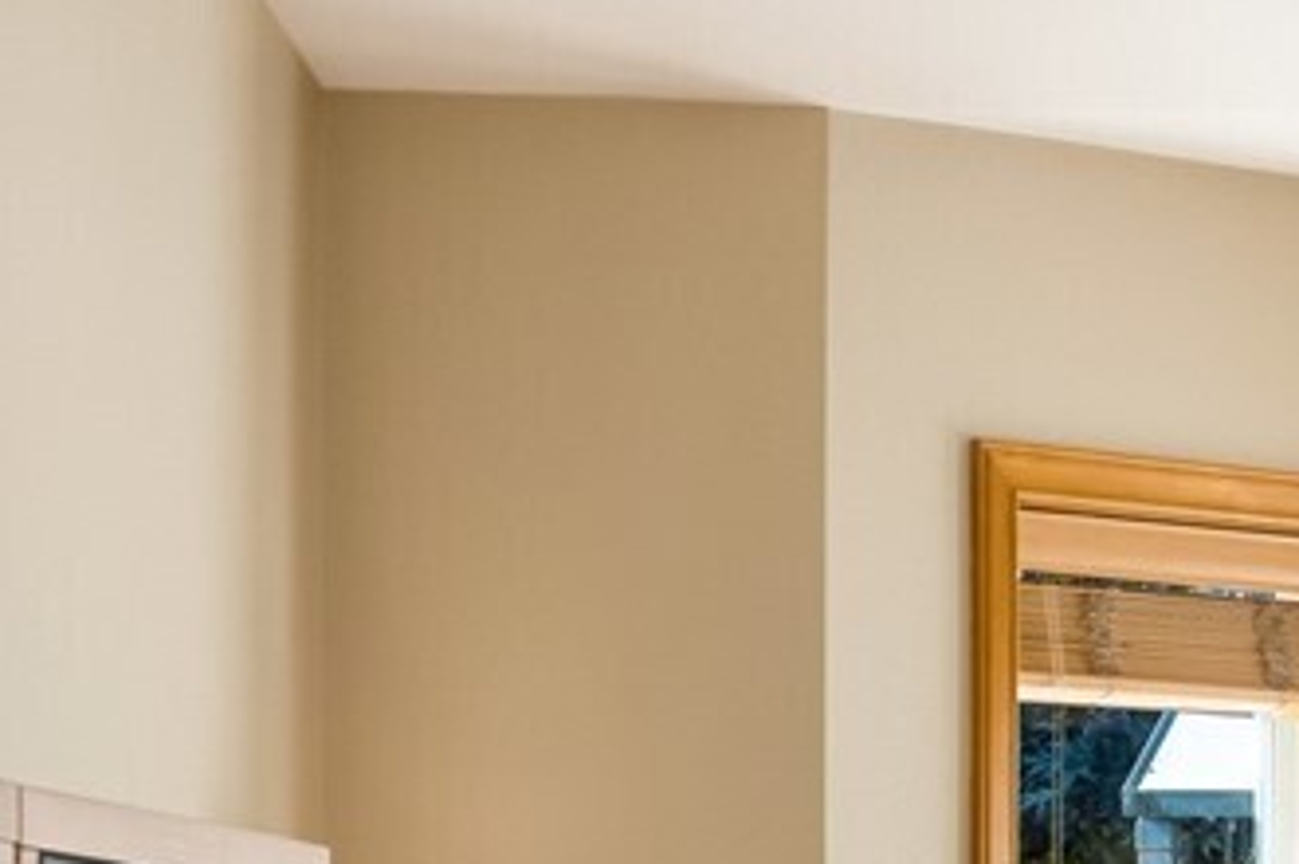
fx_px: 5912
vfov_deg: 8.1
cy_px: 1457
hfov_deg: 12.1
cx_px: 1817
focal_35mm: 164
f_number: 9
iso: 400
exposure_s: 1/640
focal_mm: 32
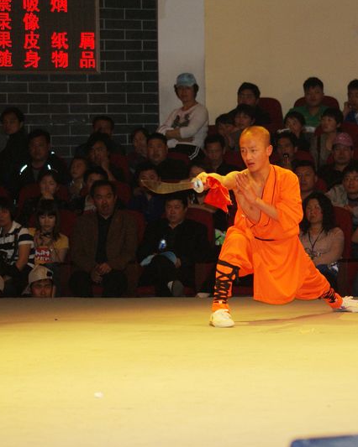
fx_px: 2103
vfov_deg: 12.2
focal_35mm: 159
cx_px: 296
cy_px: 224
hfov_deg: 9.7
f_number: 4.5
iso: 400
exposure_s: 1/125
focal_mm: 75
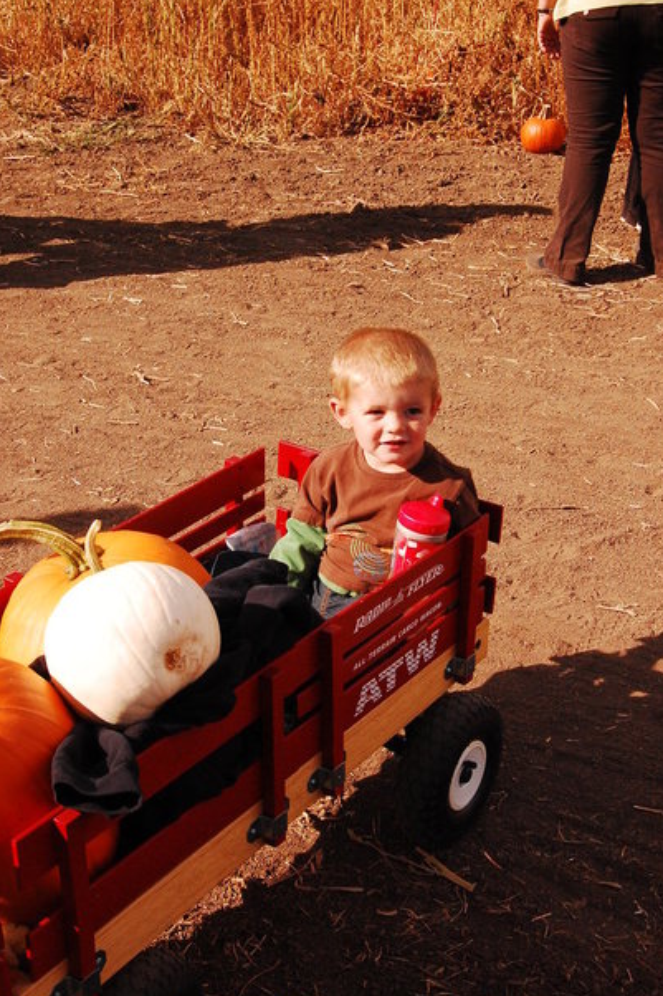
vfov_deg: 38.9
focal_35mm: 51
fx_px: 1410
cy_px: 485
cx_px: 336
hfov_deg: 26.5
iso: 800
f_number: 13
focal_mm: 32
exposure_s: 1/640
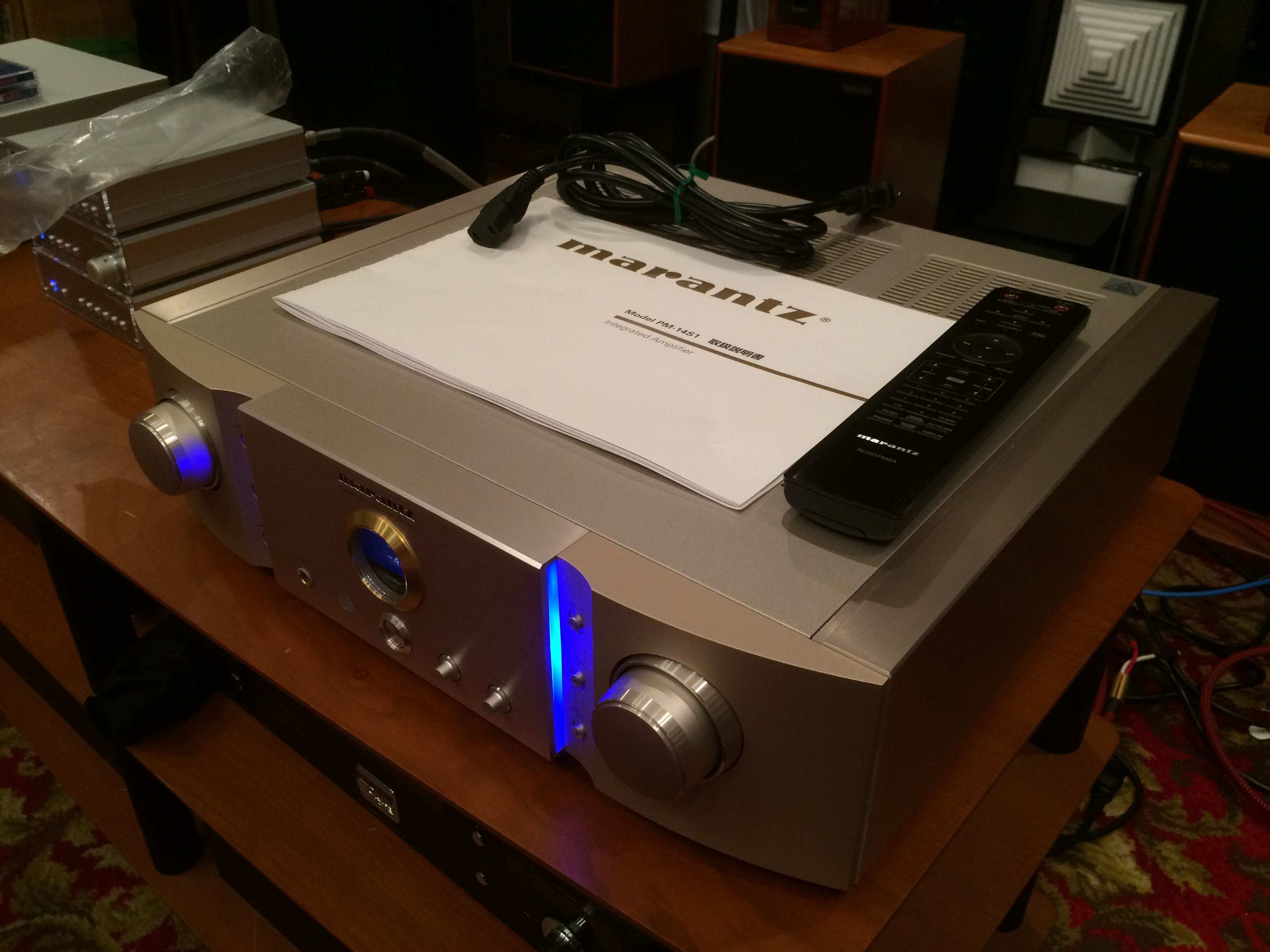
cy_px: 476
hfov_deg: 61.7
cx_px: 635
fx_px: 1064
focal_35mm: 29
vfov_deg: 48.2
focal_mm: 4.15
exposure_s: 1/33
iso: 125
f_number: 2.2
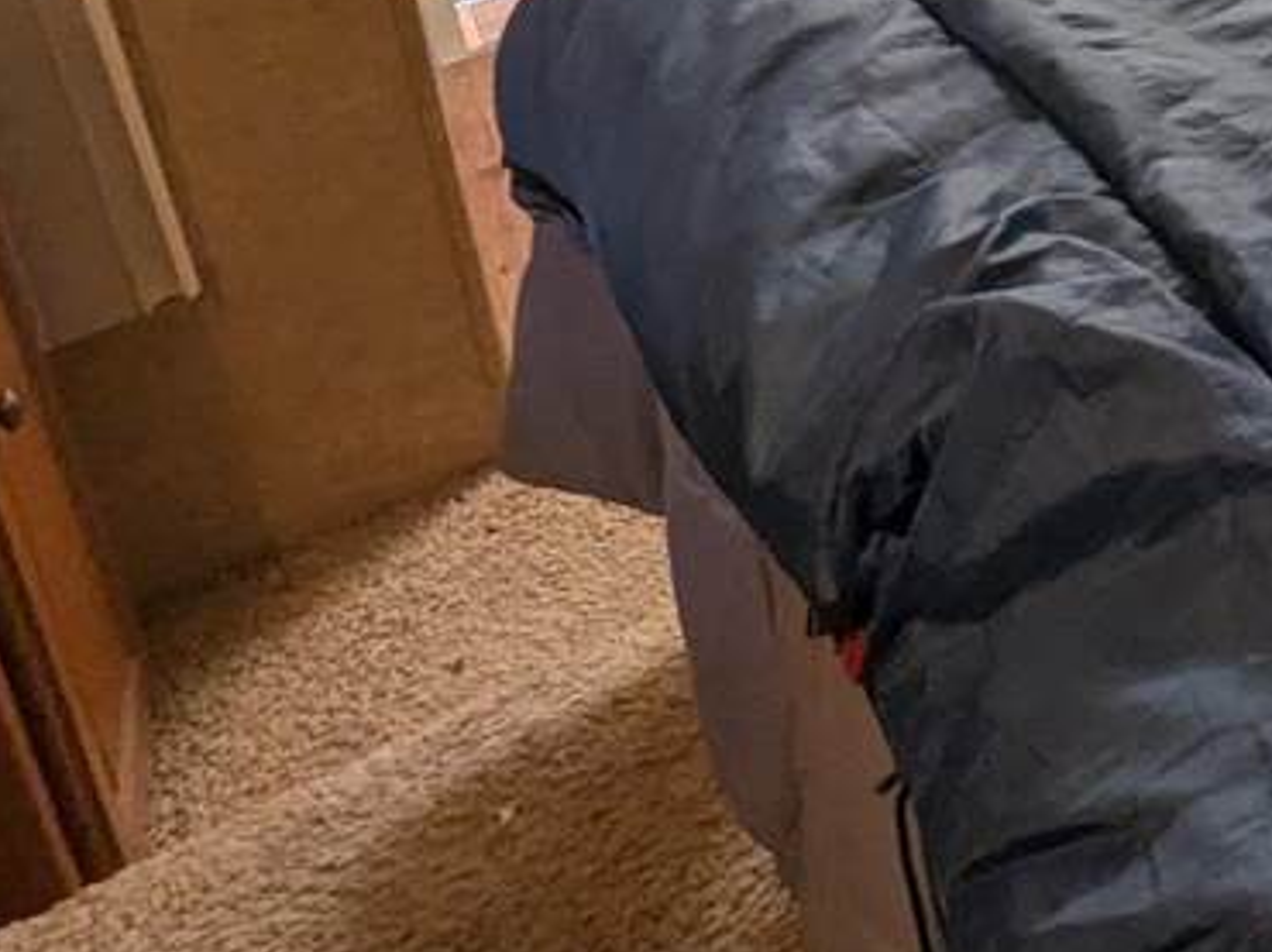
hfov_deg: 30.6
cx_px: 1743
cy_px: -491
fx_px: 1652
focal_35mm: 45
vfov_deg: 24.6
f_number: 2.2
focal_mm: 1.95
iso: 62
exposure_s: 1/24
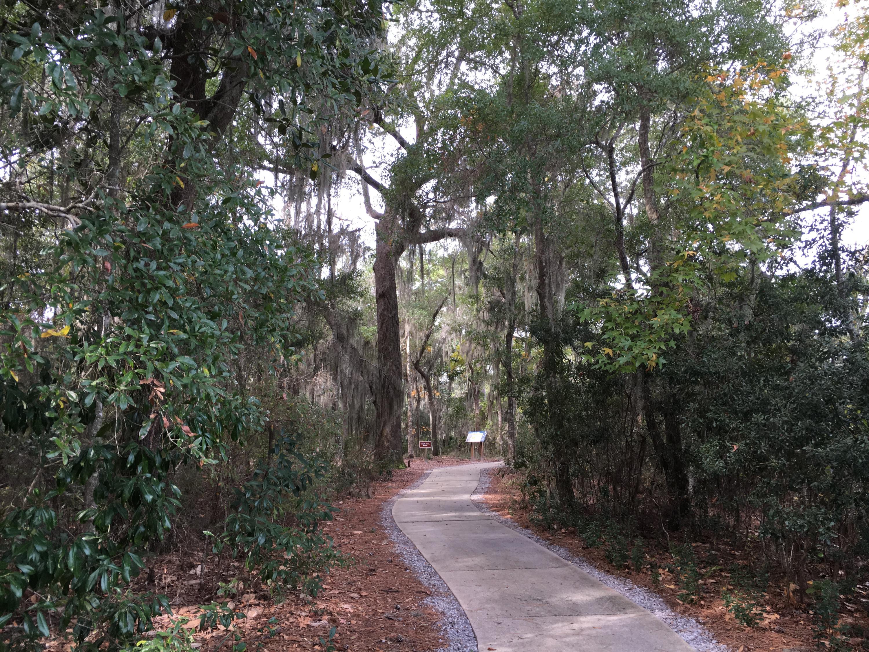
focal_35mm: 29
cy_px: 326
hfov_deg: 61.7
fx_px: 728
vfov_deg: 48.2
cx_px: 434
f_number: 2.2
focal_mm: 4.15
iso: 40
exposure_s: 1/120
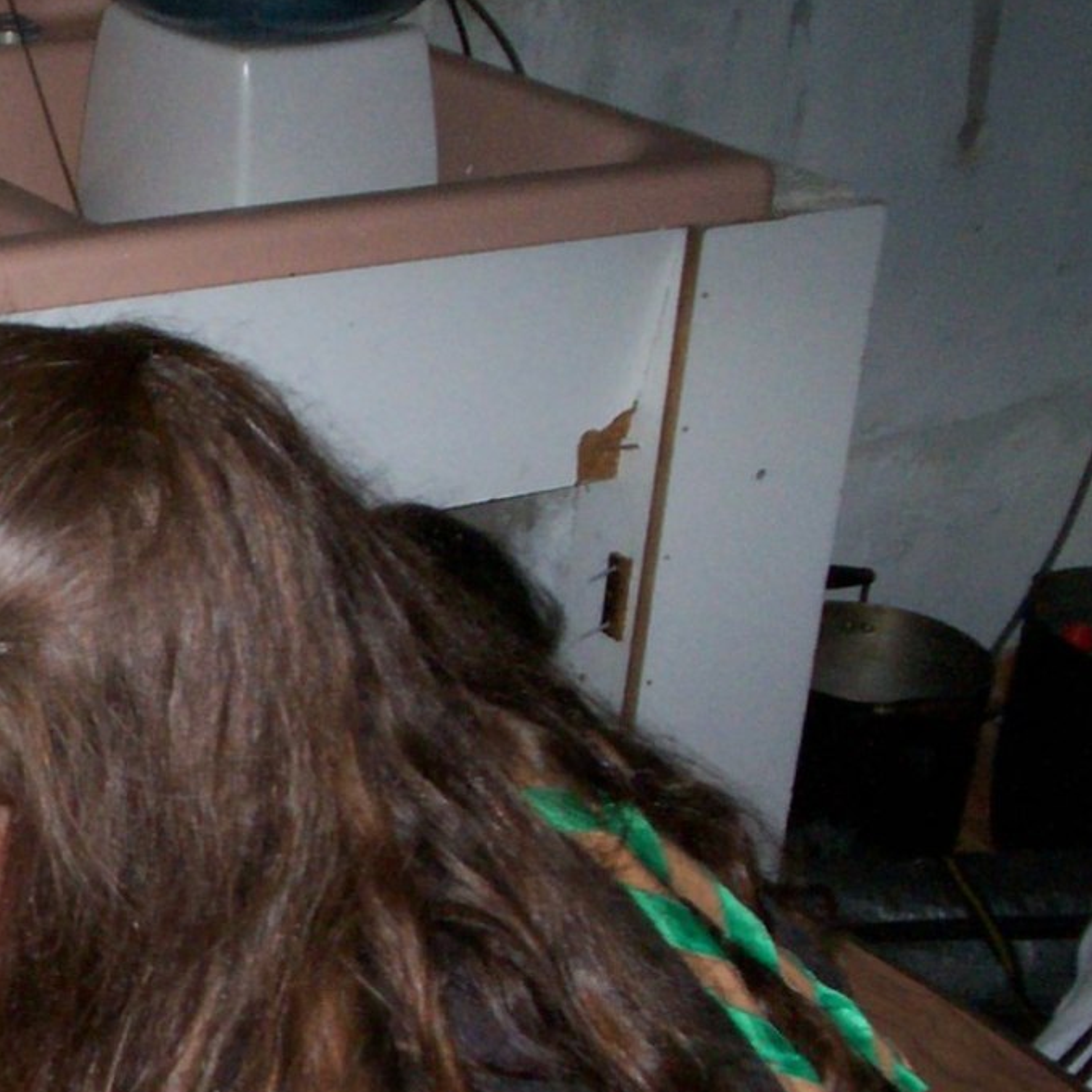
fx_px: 3319
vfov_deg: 18.5
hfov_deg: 17.9
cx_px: -182
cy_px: 897
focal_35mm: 93
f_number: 4.5
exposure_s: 1/64
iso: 140
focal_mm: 5.9
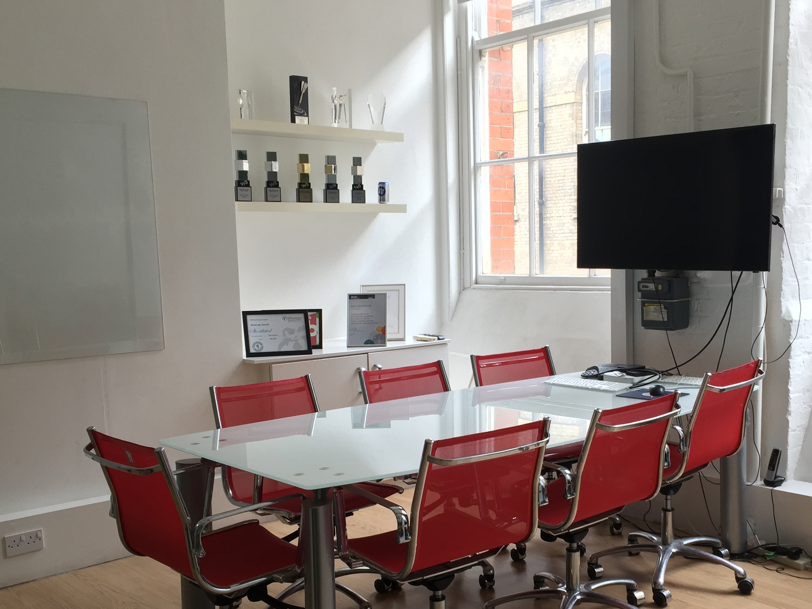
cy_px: 375
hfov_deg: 46.6
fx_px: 938
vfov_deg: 35.8
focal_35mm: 40
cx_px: 476
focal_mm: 4.15
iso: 40
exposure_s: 1/50
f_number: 2.2
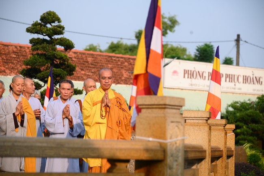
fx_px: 879
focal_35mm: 120
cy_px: 88
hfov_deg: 17.1
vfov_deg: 11.4
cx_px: 132
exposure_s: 1/320
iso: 100
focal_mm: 120
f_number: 4.5
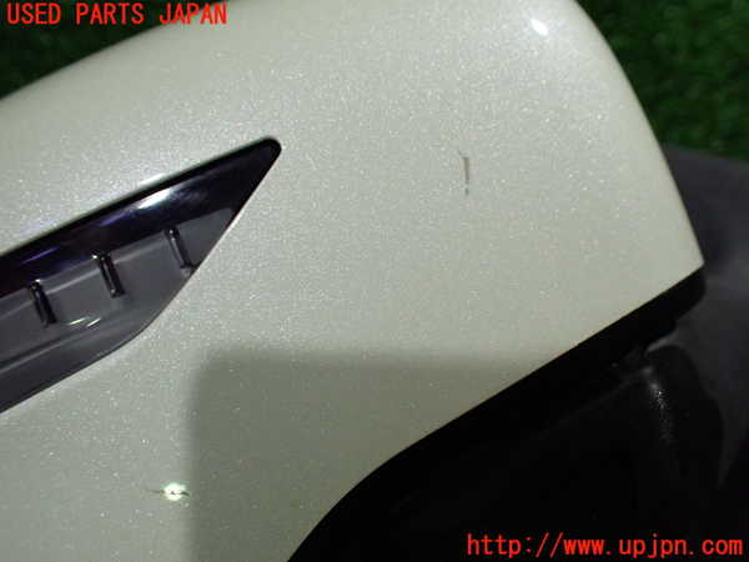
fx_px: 649
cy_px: 281
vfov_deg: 46.8
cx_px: 374
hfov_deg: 60.0
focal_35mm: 30
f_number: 2.3
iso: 800
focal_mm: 5.4
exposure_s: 1/100
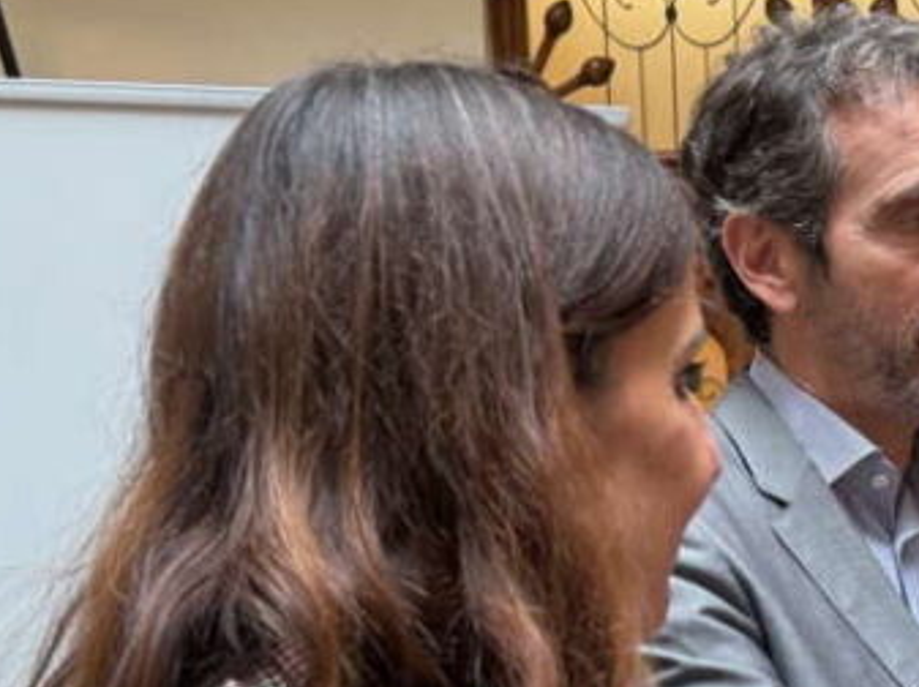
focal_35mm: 73
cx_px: 903
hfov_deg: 25.5
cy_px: 657
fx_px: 1936
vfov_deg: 19.6
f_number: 1.78
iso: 160
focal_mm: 6.76
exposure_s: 1/50
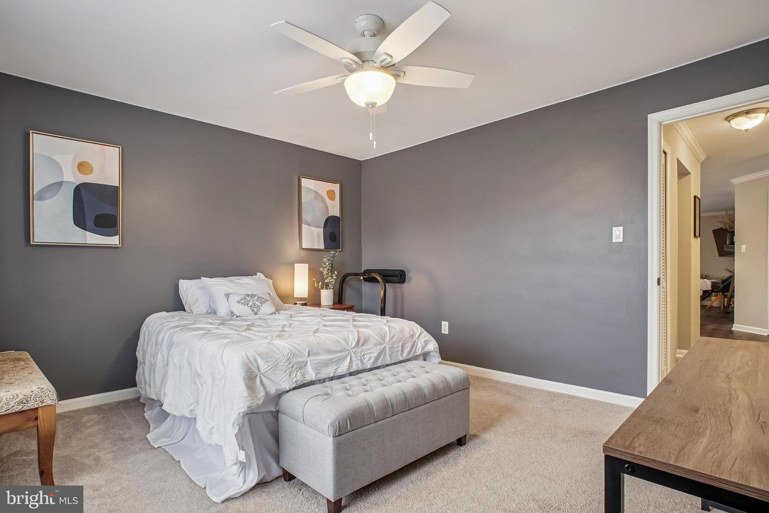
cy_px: 256
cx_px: 384
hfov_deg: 95.0
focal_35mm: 16
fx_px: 352
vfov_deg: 72.1
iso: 500
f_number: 8
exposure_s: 1/8
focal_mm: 11
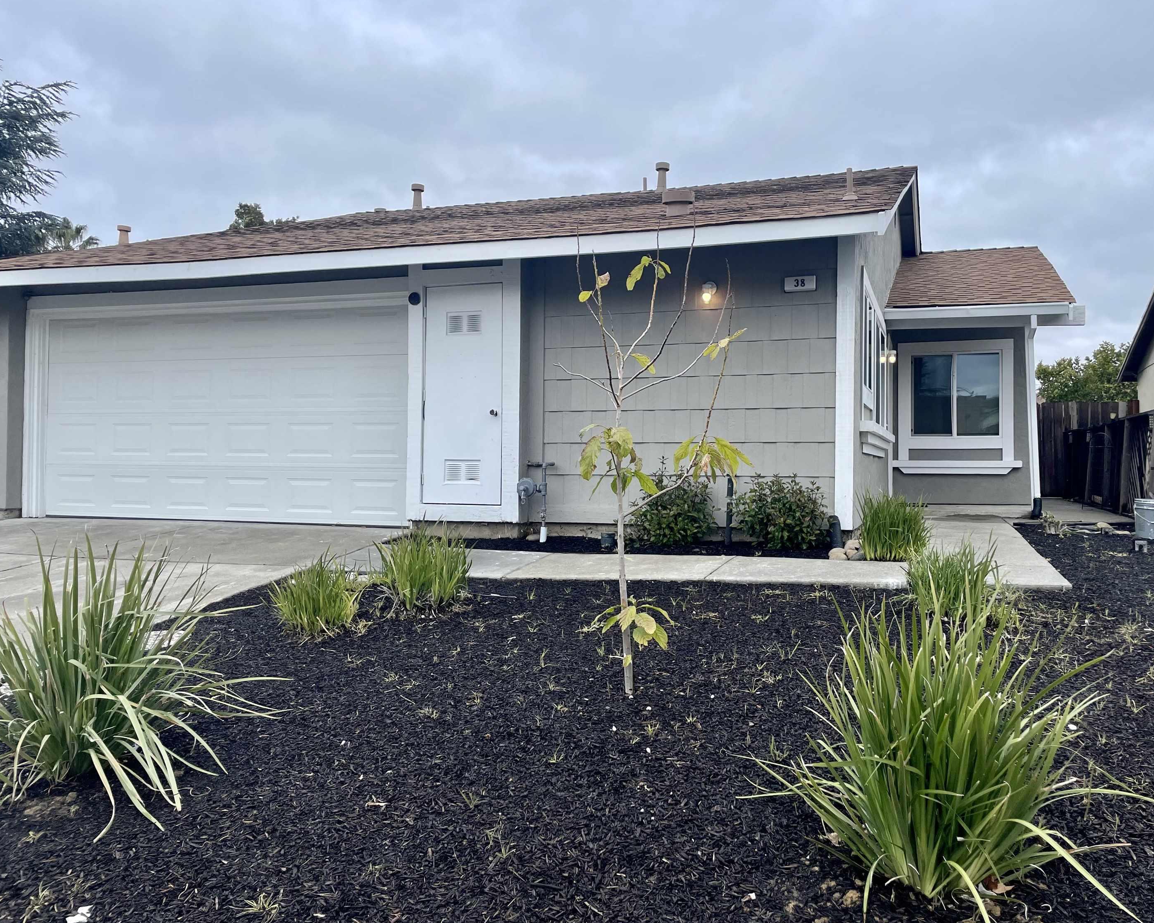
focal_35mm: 28
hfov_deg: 62.1
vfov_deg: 51.5
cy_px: 456
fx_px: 956
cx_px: 633
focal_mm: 4.2
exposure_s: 1/2092
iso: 50
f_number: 1.6
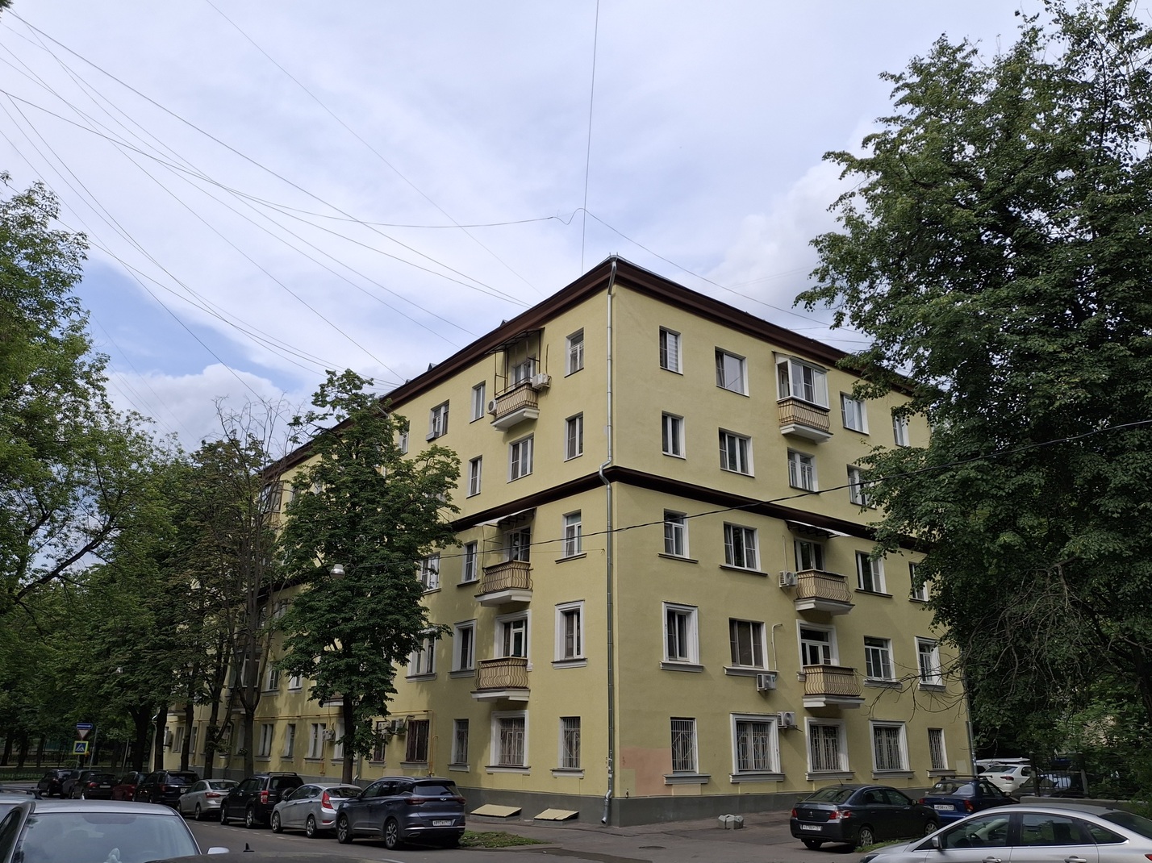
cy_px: 432
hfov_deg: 69.4
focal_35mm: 25
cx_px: 576
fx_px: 832
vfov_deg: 54.9
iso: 32
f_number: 1.8
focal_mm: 4.69
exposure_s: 1/1667
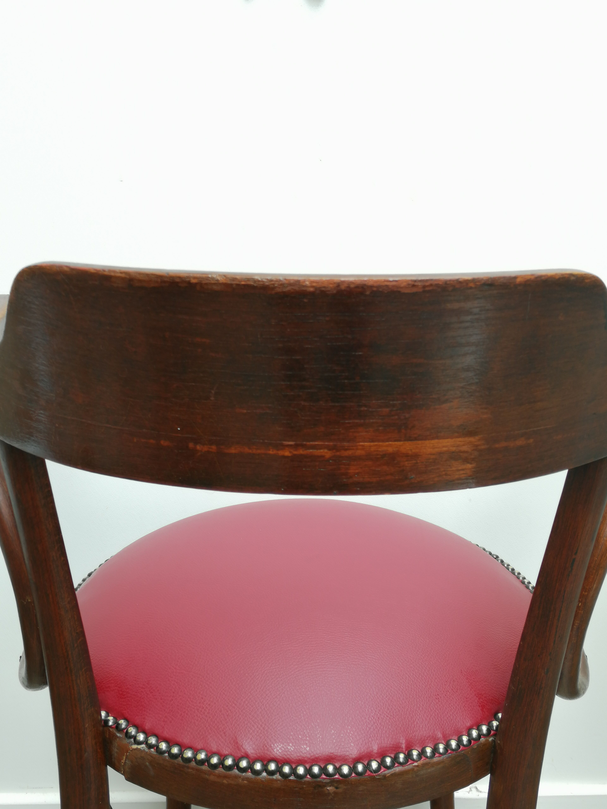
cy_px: 404
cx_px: 304
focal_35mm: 32
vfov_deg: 56.8
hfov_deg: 44.2
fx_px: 748
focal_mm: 3.95
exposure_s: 1/217
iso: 50
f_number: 1.8
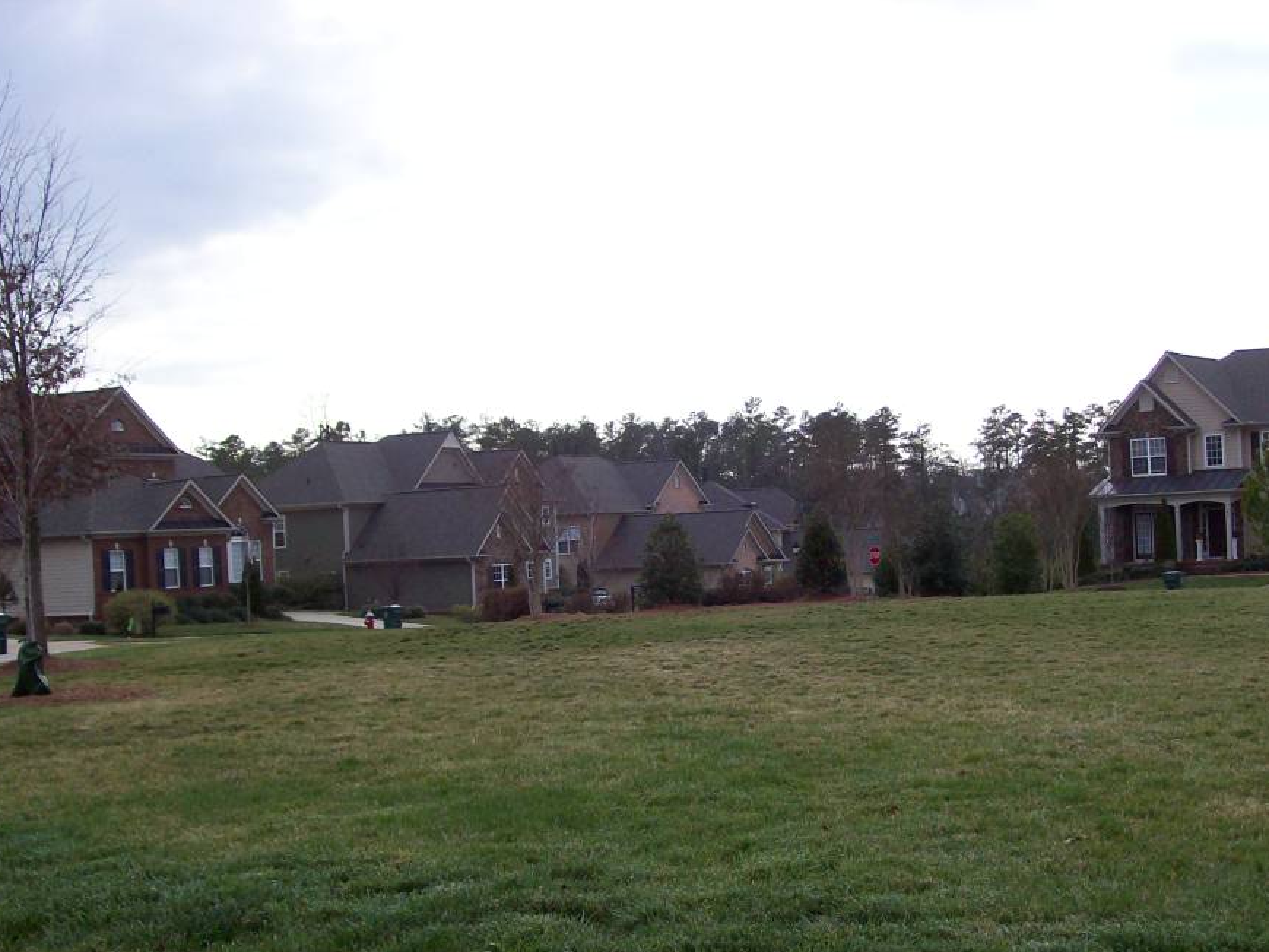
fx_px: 1943
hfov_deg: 36.1
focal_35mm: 53
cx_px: 680
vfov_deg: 27.5
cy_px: 559
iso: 80
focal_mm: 7.6
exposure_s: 1/677
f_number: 3
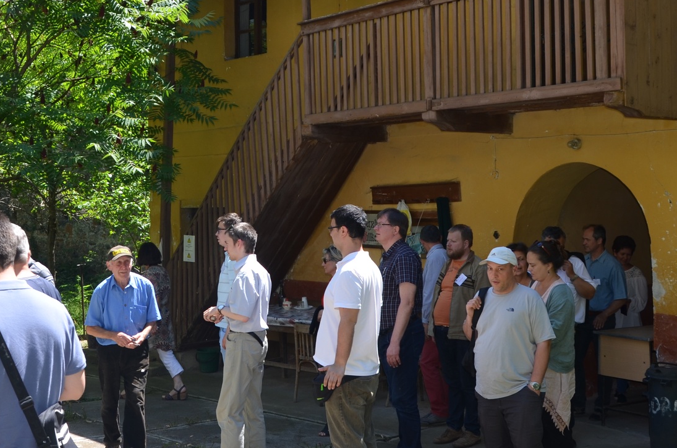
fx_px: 995
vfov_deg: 25.2
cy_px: 130
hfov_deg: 37.4
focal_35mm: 53
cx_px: 260
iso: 100
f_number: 5
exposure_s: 1/200
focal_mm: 18
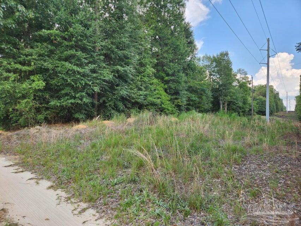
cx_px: 150
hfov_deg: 73.9
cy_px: 113
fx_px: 200
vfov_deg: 58.9
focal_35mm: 23
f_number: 1.8
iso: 20
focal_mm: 5.4
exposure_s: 1/215
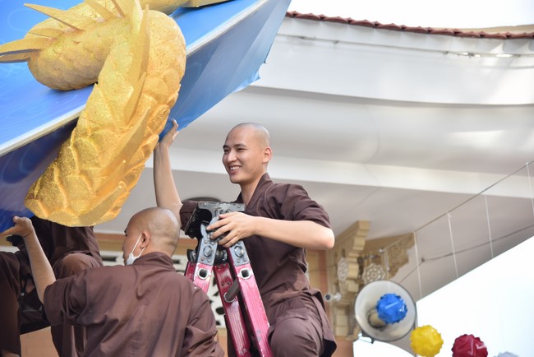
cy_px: 178
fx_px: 1276
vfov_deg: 15.9
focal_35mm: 86
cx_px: 267
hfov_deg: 23.6
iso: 125
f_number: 4
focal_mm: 86
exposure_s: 1/125
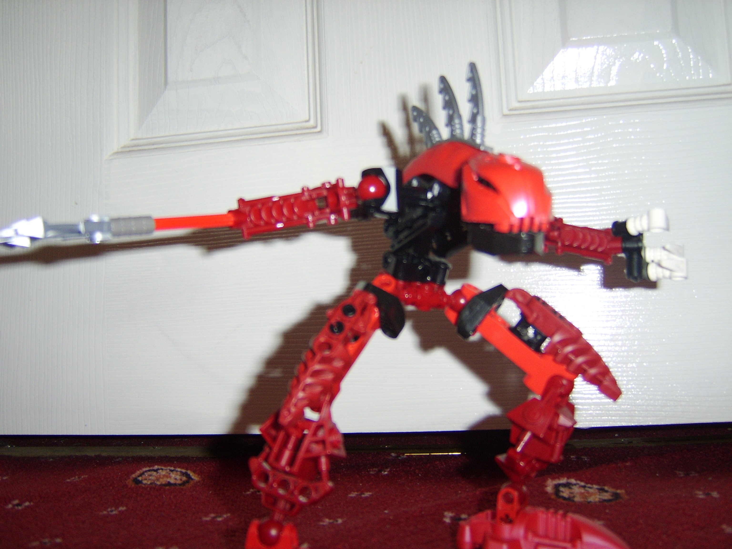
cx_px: 366
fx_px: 656
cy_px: 274
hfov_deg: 58.4
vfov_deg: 45.4
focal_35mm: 31
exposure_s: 1/30
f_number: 2.7
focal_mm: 8.13
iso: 141
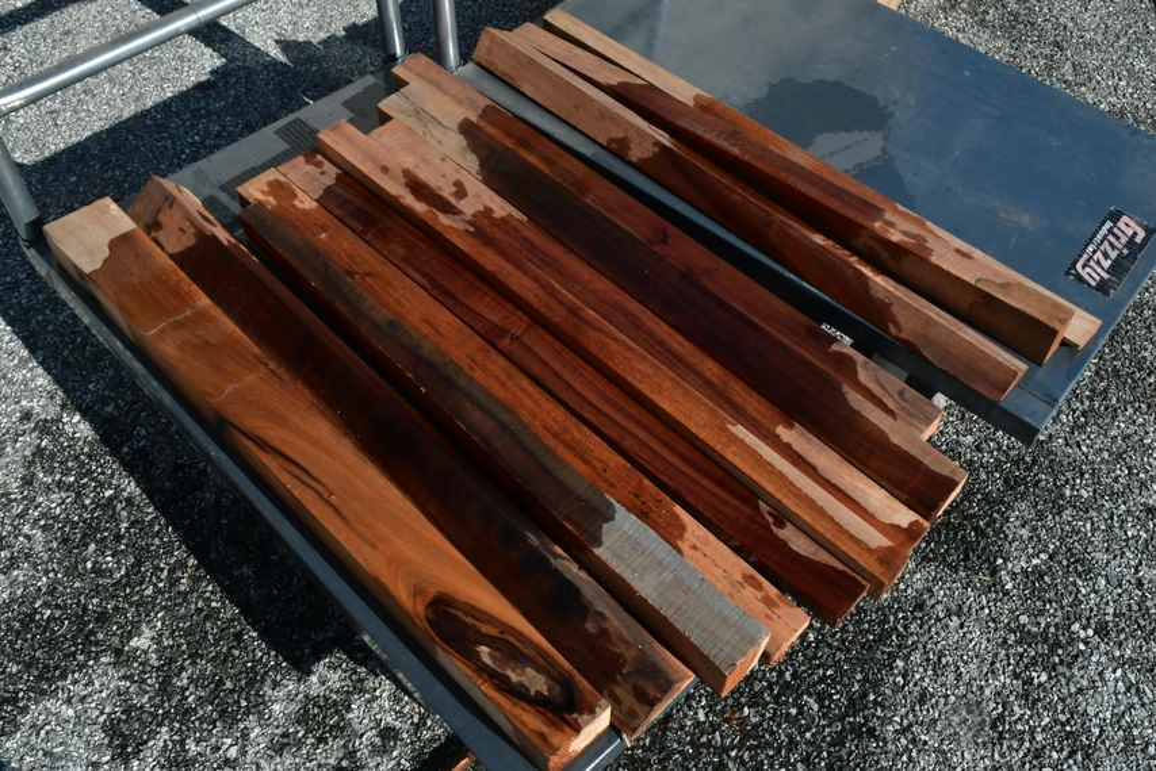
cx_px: 578
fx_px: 1156
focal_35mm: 36
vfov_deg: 36.9
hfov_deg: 53.1
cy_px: 386
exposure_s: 1/200
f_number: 22
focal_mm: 18
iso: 2000
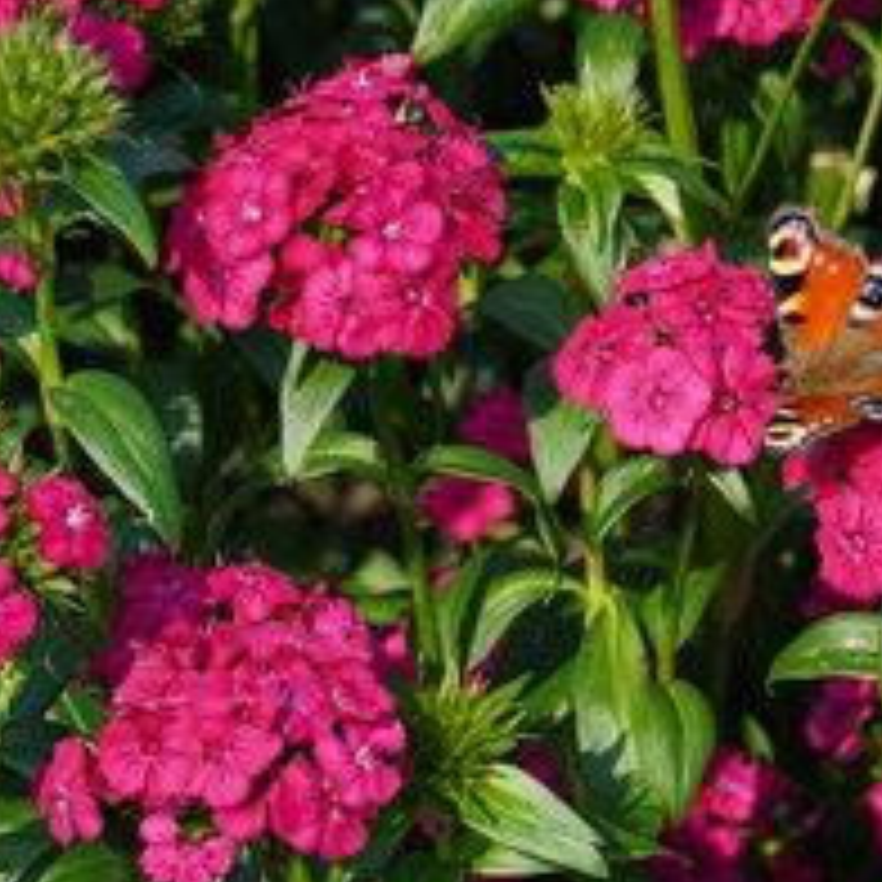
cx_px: 767
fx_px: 11241
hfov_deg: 4.5
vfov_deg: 4.5
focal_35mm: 390
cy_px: 299
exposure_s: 1/1250
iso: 1000
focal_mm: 135
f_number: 8
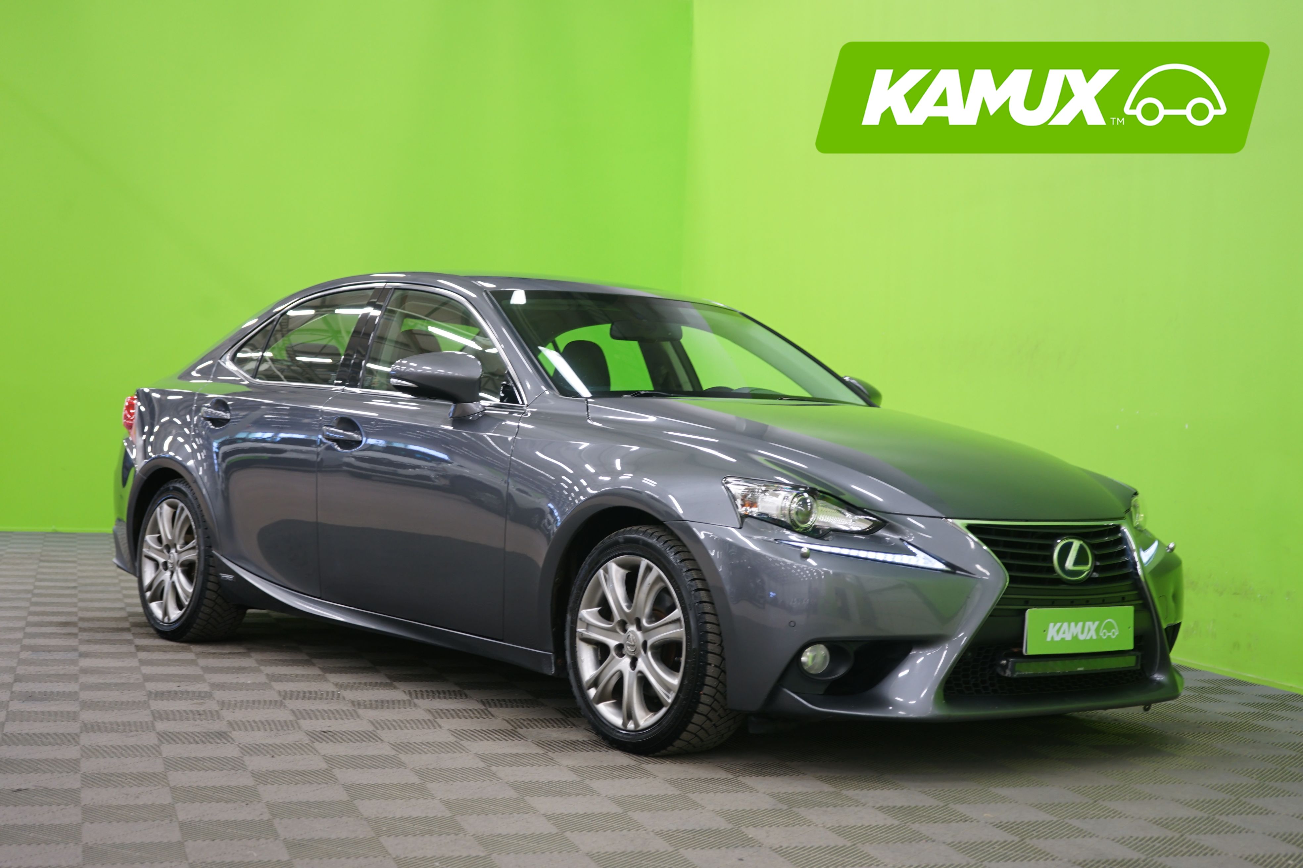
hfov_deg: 38.2
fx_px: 1882
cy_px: 434
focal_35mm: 52
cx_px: 652
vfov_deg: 26.0
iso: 400
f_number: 5
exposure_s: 1/6
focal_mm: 52
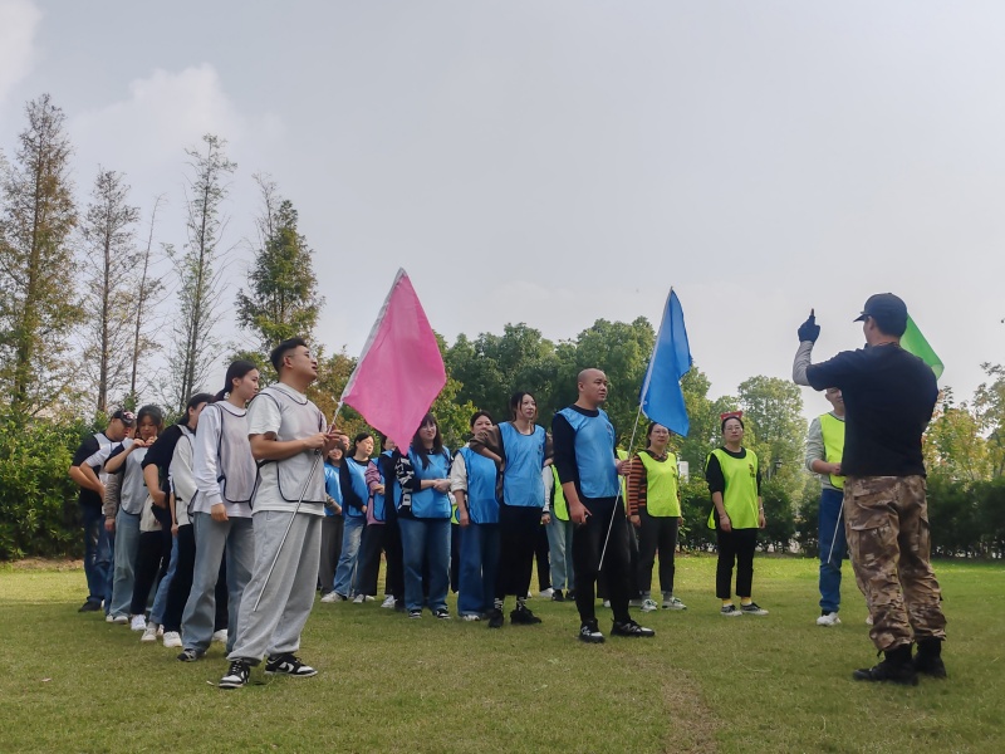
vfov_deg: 39.7
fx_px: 1045
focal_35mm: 36
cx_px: 502
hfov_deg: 51.4
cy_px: 377
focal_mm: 6.14
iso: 50
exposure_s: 1/823
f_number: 1.8
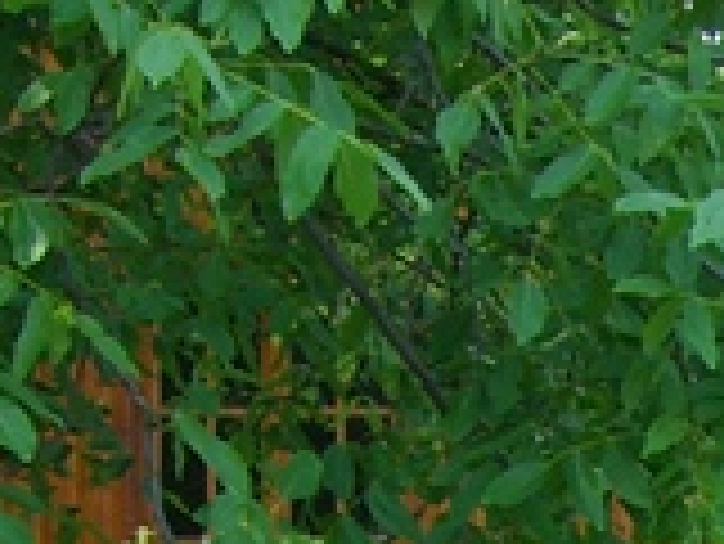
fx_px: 3956
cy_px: 1286
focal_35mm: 189
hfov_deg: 9.9
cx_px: 1313
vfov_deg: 7.4
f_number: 2.7
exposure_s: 1/160
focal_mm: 6.2
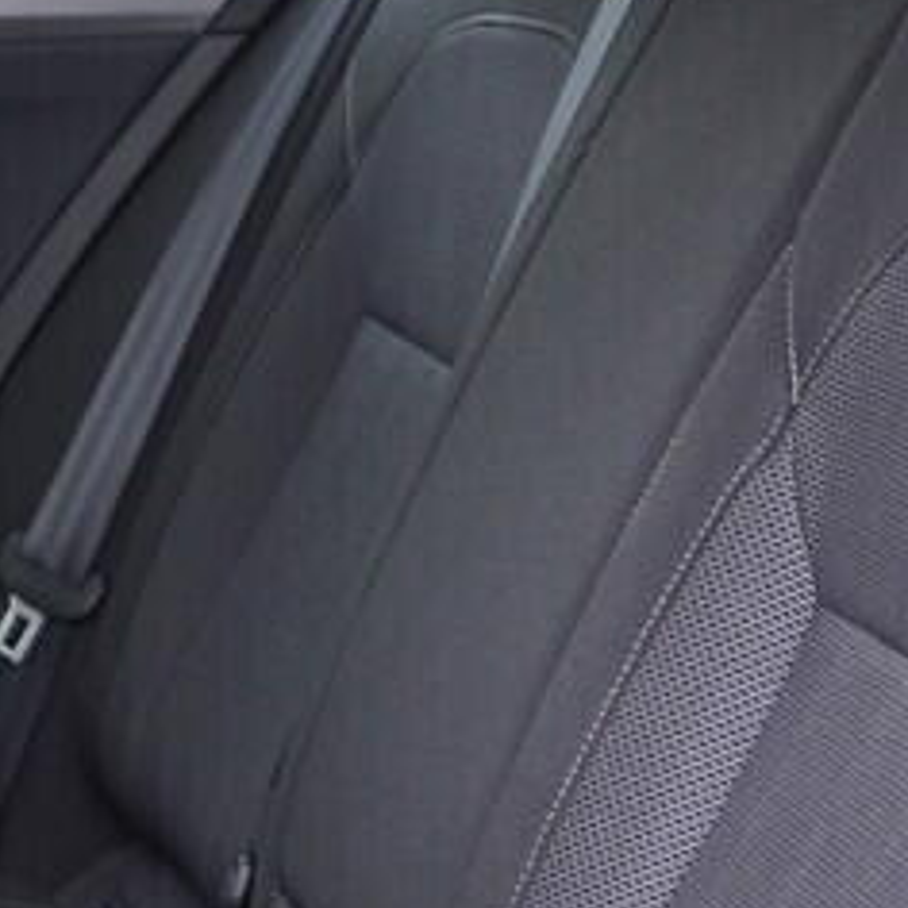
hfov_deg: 12.9
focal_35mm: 133
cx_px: -8
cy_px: 825
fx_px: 3947
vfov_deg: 13.0
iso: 500
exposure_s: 1/40
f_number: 2.8
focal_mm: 24
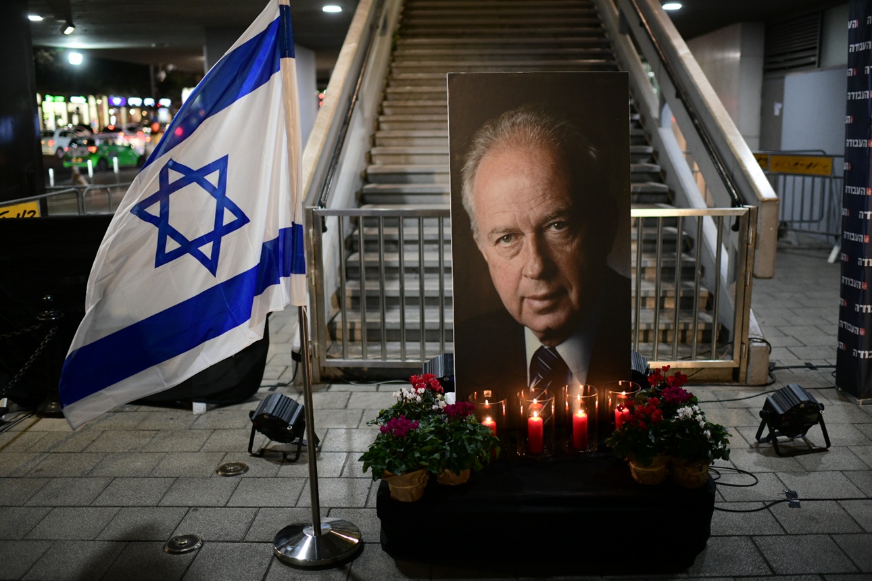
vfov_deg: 37.9
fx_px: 848
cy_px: 290
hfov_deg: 54.4
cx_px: 436
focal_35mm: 35
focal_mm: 35
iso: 2000
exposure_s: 1/250
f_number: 1.6
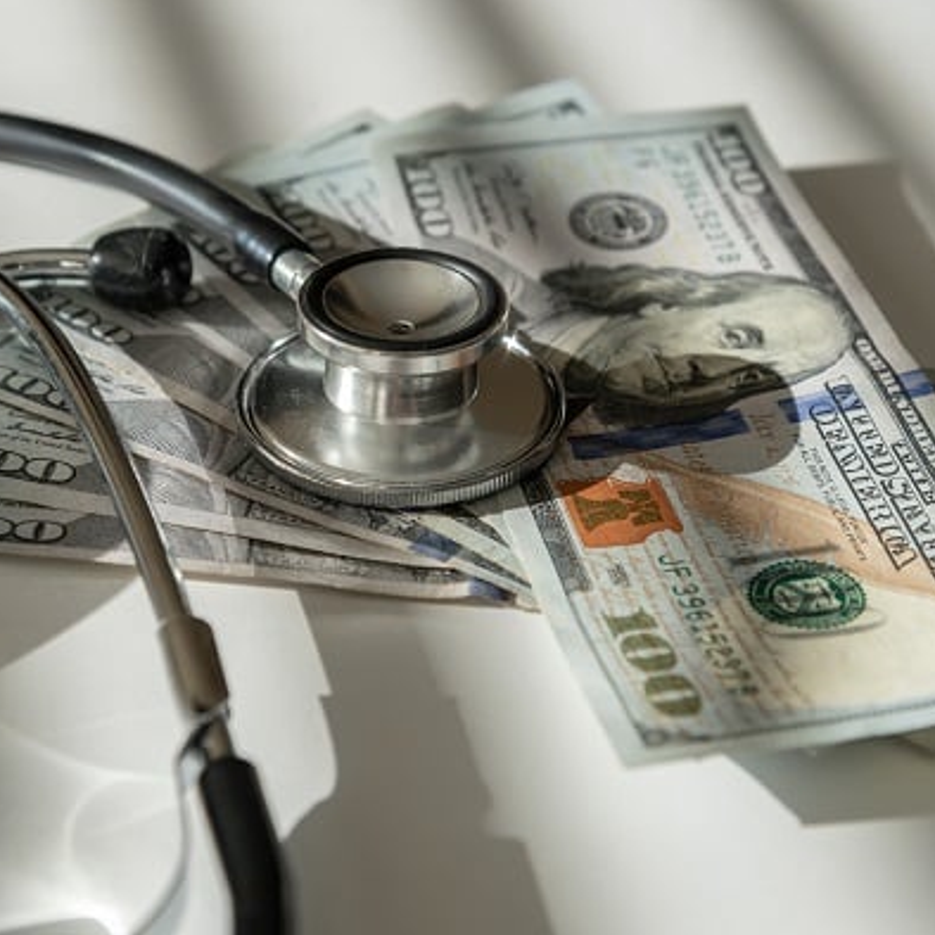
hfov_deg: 17.9
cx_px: 332
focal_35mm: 97
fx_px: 2964
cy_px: 463
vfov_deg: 17.9
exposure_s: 1/250
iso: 200
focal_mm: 75
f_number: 8
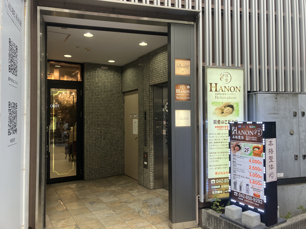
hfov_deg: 63.4
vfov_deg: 49.7
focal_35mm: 28
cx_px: 153
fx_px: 248
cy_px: 114
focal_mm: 3.99
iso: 40
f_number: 1.8
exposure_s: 1/100
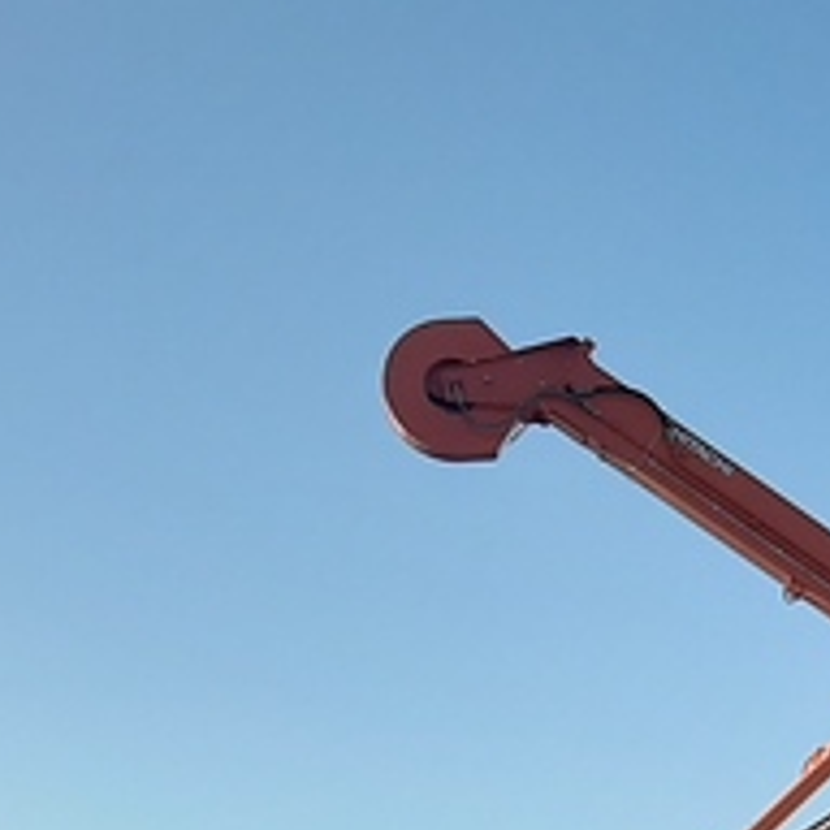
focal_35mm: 96
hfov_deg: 16.7
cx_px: 1176
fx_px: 2604
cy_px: 1141
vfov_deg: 16.8
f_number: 1.7
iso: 40
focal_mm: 3.93
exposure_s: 1/1912
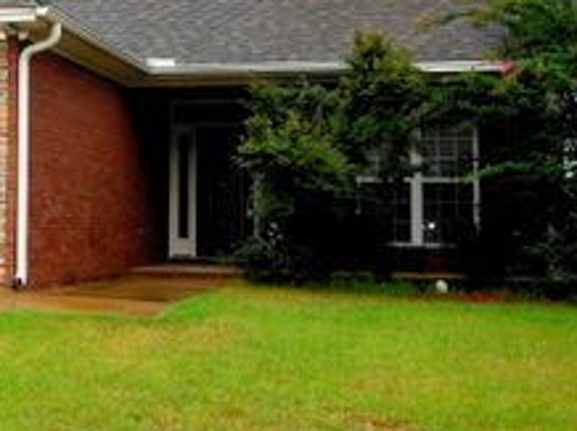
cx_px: -5
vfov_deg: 19.4
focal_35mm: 75
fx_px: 1249
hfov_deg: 24.8
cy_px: 98
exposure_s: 1/100
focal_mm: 6
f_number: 3.9
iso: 125
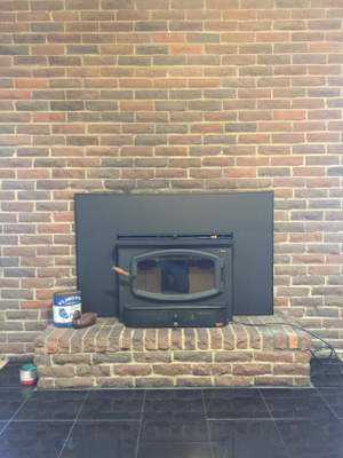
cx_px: 172
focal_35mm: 29
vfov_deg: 61.7
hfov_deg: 48.2
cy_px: 229
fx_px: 383
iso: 320
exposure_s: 1/15
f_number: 2.2
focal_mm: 4.15
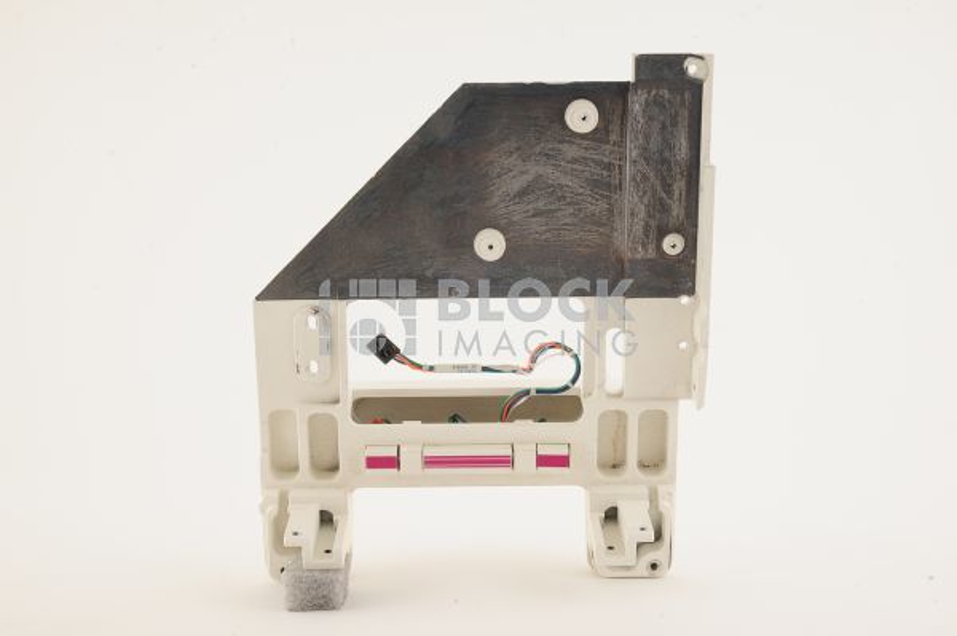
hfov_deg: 39.6
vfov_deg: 26.9
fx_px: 1328
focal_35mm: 50
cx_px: 478
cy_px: 318
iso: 1600
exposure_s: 1/125
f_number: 13
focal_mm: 50
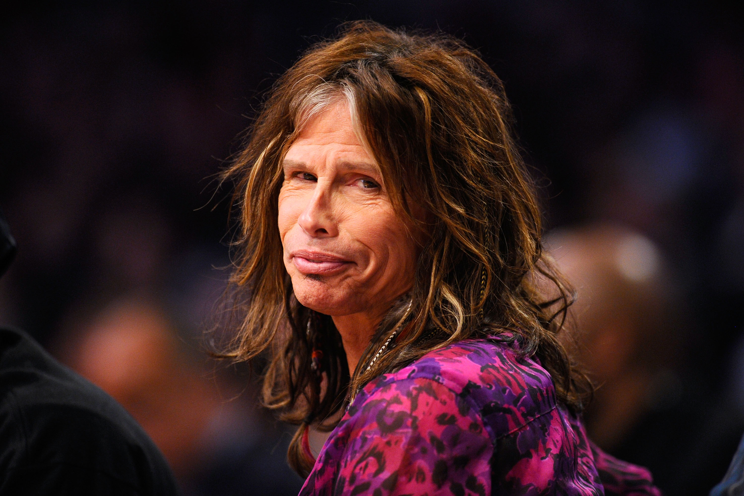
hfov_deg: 6.9
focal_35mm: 300
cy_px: 248
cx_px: 372
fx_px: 6198
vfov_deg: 4.6
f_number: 2.8
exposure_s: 1/1000
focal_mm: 300
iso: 3200
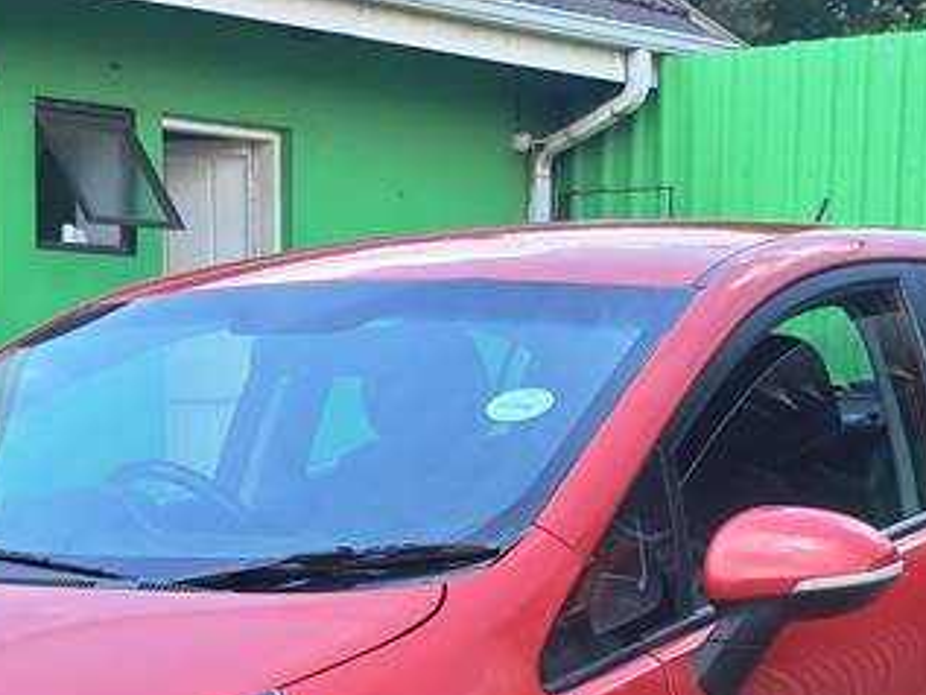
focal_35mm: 90
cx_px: 339
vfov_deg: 15.8
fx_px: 2408
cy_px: 825
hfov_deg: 21.7
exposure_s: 1/431
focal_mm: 5.23
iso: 50
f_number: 1.8
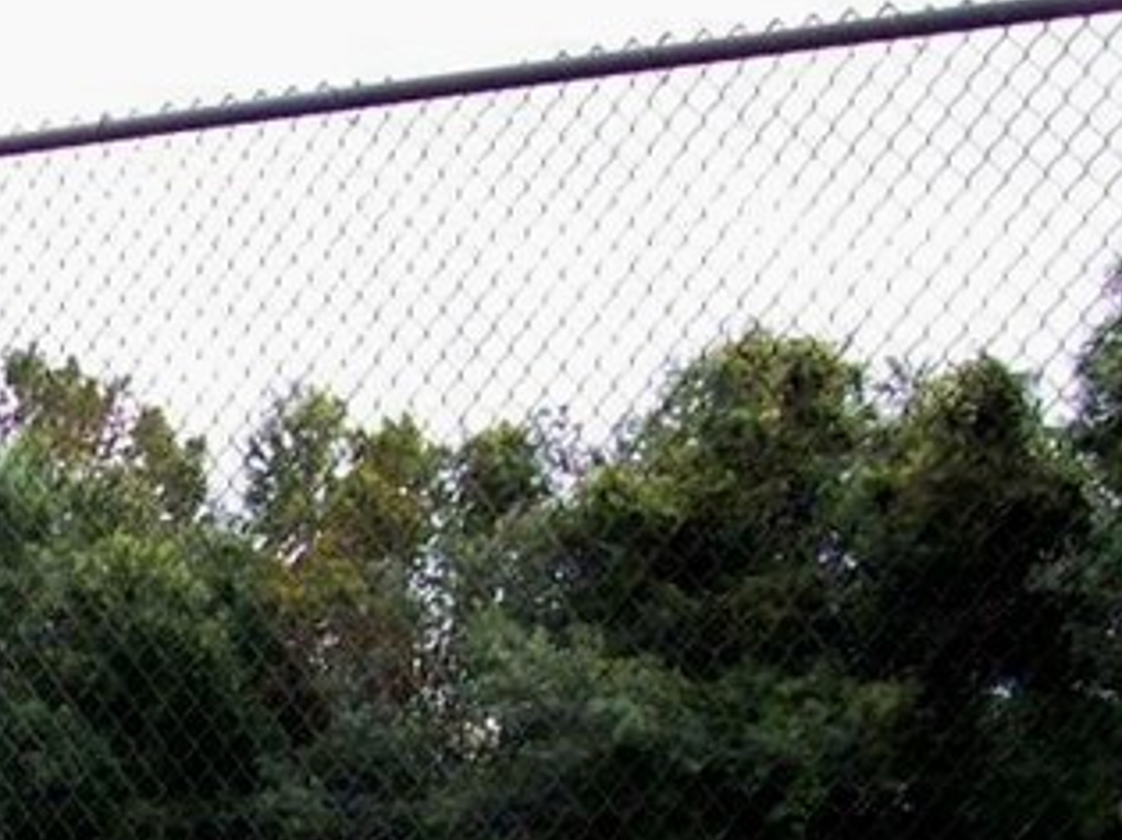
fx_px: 3791
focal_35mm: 117
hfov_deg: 15.9
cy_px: 1271
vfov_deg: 12.1
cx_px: -381
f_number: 2.7
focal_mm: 6
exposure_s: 1/256
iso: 80
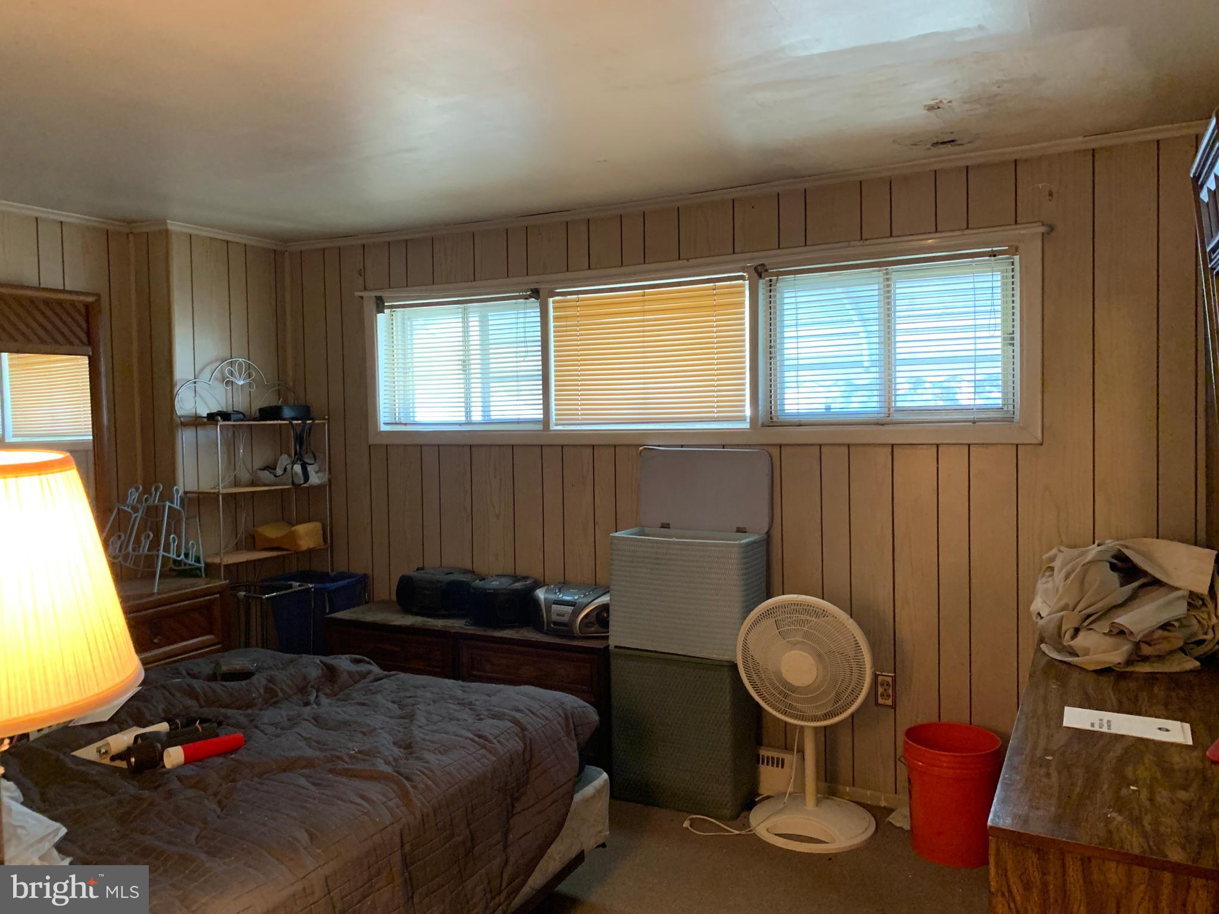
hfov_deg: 67.3
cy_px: 457
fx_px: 916
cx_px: 610
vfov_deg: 53.1
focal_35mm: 26
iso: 400
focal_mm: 4.25
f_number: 1.8
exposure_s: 1/40
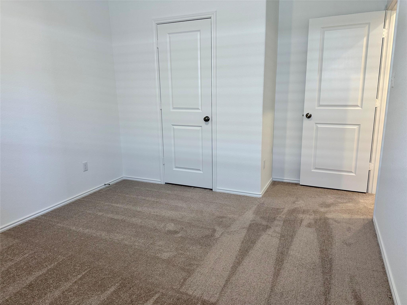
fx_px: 282
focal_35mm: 24
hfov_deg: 71.6
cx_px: 204
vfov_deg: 56.8
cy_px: 152
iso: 125
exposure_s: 1/60
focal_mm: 6.86
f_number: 1.78
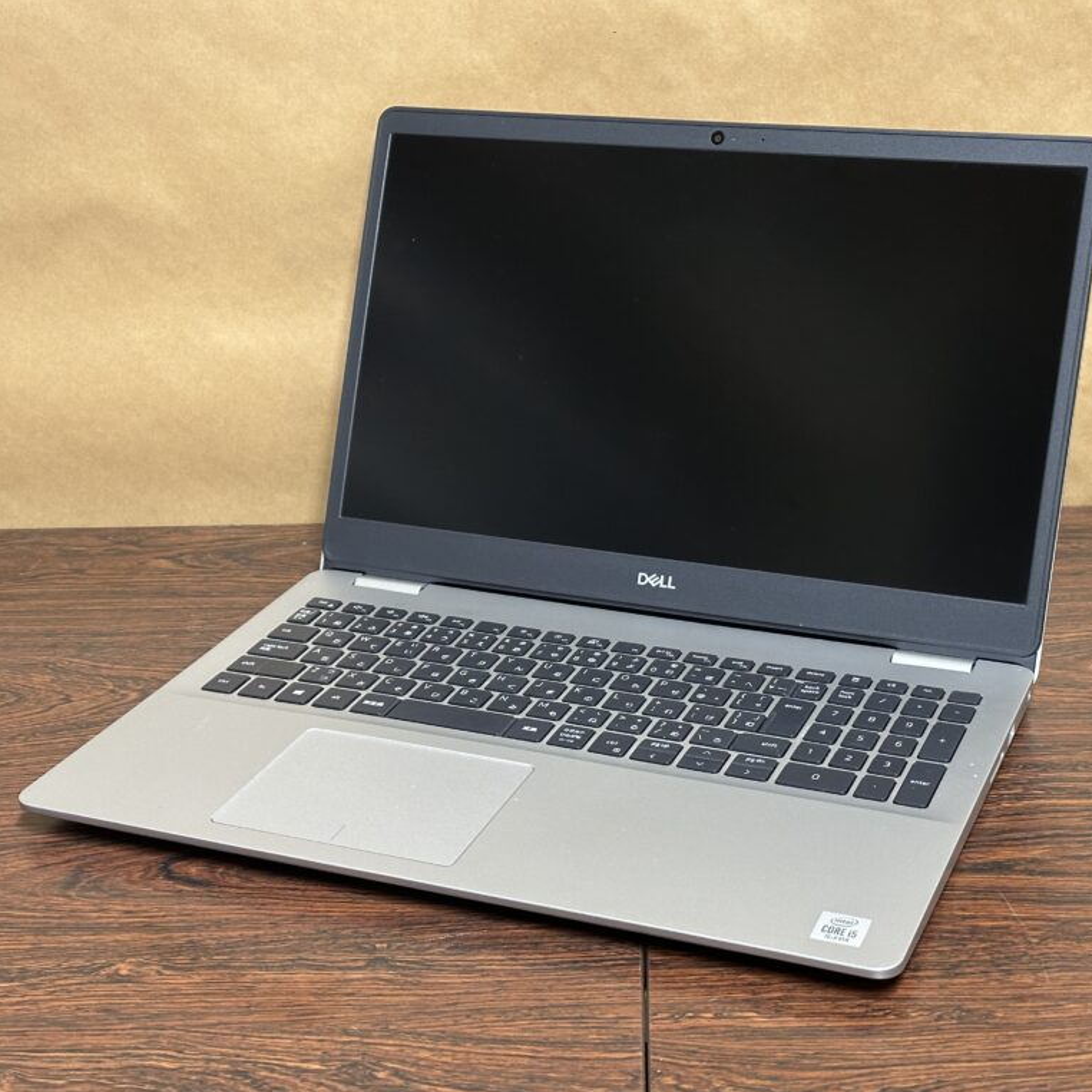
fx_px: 2034
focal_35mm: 57
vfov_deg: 30.0
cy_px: 545
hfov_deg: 30.0
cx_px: 593
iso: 320
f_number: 1.78
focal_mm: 6.86
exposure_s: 1/33
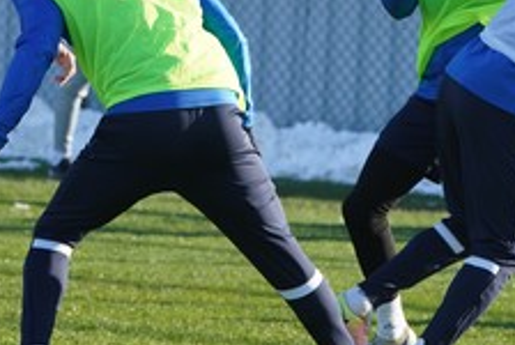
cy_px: -22
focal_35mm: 508
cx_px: 278
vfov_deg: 2.7
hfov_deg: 4.1
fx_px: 7277
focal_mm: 170
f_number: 5.6
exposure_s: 1/640
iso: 320
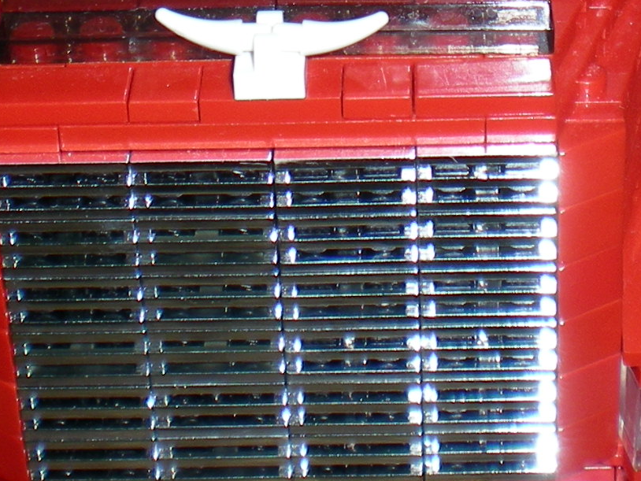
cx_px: 404
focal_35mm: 121
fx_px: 2241
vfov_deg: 11.7
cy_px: -272
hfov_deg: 16.3
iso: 50
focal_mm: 6.3
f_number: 4.6
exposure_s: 1/60
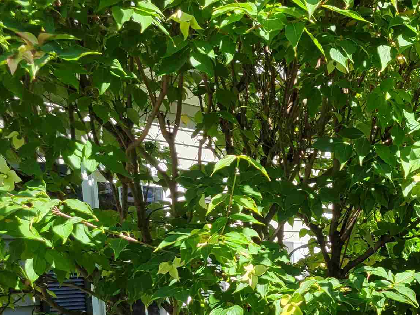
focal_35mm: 70
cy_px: 394
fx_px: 849
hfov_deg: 24.7
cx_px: 523
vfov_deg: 19.6
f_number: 1.8
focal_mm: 5.4
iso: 40
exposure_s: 1/354
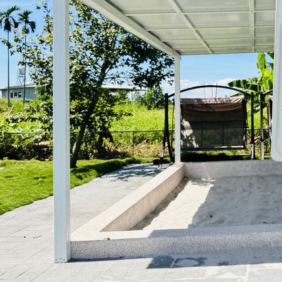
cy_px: 88
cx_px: 281
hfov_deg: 35.5
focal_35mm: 43
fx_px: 396
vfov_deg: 38.6
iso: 80
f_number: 1.78
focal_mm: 6.76
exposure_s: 1/2252
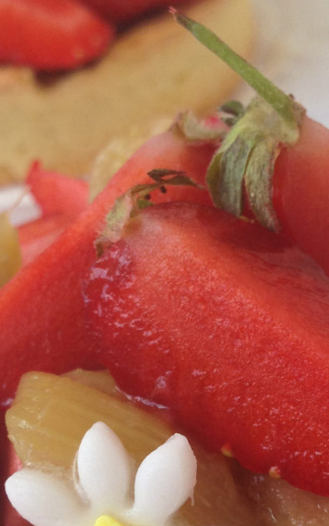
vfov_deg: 25.1
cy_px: 430
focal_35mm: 81
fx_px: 1163
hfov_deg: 16.1
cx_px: 211
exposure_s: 1/452
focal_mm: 4.12
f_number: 2.4
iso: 50
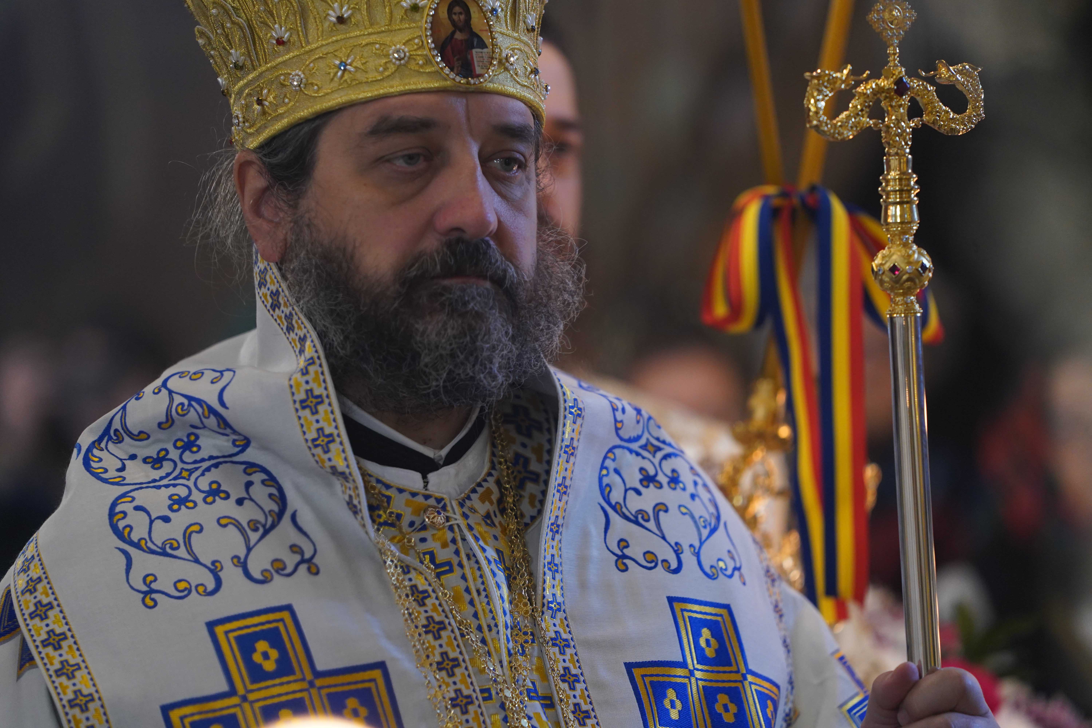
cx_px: 546
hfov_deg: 10.3
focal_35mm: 200
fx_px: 6066
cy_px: 364
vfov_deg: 6.9
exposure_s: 1/100
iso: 2500
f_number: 2.8
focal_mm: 200
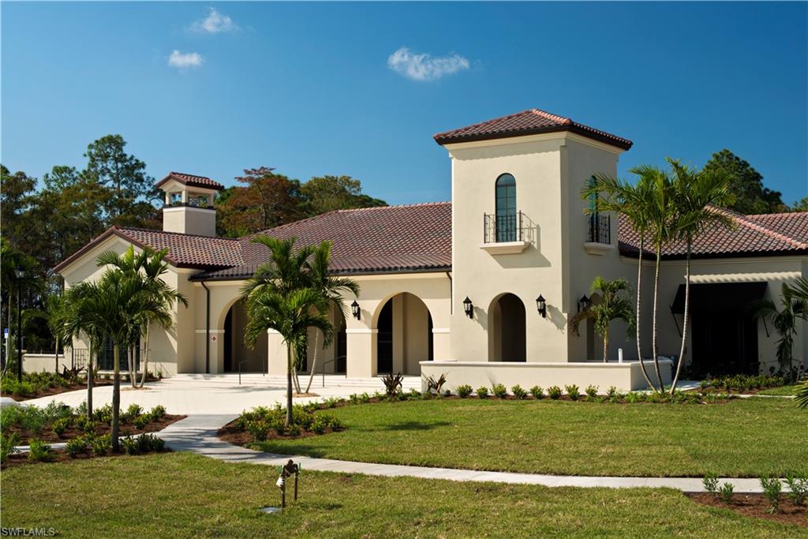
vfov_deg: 27.0
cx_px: 404
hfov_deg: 39.6
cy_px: 270
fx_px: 1122
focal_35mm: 50
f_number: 11
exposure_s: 1/40
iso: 100
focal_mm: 50
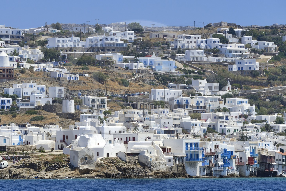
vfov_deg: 6.2
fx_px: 1747
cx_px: 138
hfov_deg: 9.4
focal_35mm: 220
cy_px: 102
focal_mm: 200
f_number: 10
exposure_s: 1/500
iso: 200
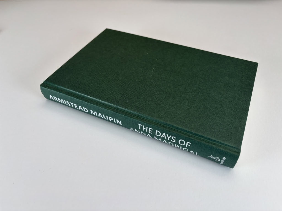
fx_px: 212
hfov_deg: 67.3
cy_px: 106
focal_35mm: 26
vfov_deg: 53.1
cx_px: 141
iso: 40
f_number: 1.6
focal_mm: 6
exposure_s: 1/121
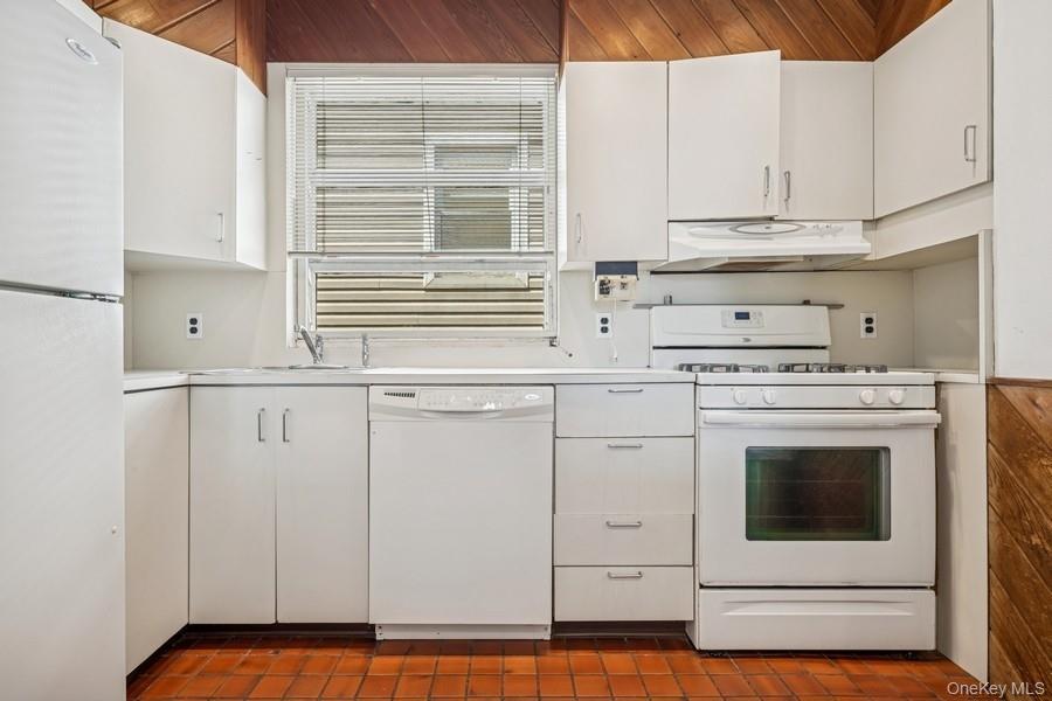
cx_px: 526
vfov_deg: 67.4
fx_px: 526
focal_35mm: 18
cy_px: 350
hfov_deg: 90.0
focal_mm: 18
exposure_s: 1/2.5
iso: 100
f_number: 11
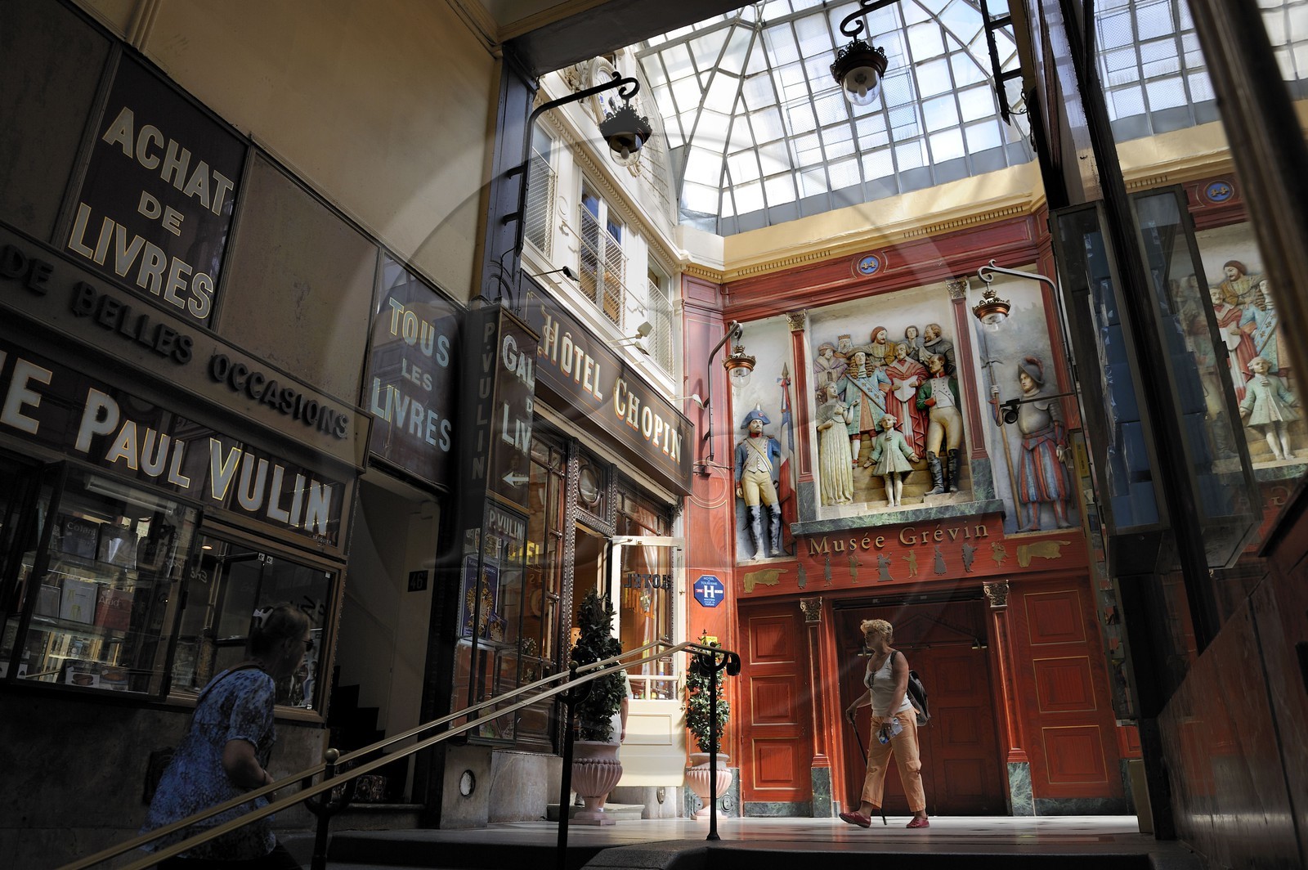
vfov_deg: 53.1
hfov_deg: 73.8
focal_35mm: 24
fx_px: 871
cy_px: 435
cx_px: 654
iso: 200
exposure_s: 1/160
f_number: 5.6
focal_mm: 24
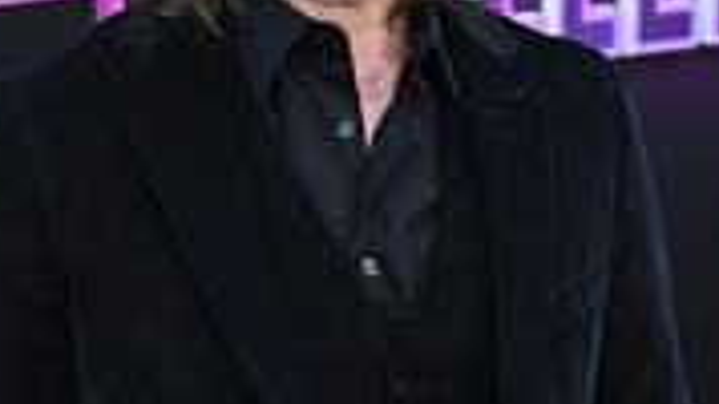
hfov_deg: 7.7
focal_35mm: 279
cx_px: 458
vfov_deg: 4.3
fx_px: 5318
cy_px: 105
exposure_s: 1/320
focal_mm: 105
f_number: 5.6
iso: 1600
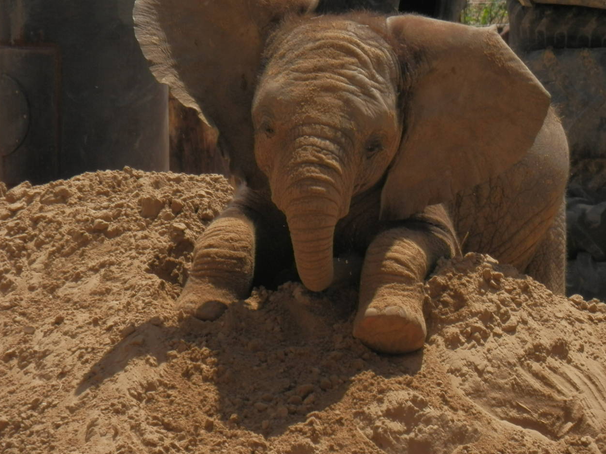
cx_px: 383
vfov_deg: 3.9
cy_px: 174
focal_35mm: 385
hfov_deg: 5.1
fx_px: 6739
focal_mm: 53.9
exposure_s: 1/320
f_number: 6.5
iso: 80
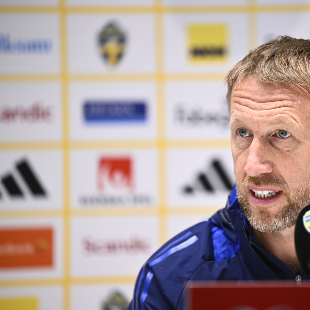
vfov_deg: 6.8
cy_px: 155
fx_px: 2594
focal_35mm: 256
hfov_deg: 6.8
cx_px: 230
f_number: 2.8
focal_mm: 200
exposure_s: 1/320
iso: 500
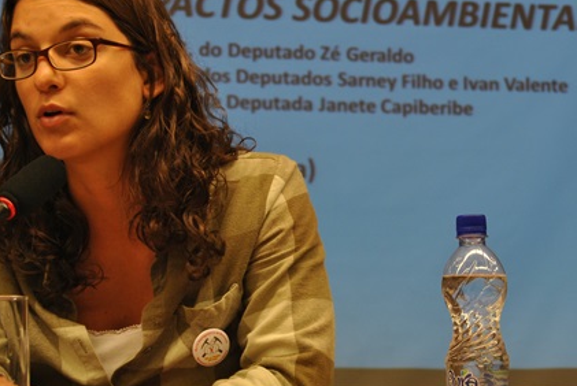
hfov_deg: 17.9
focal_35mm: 114
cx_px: 282
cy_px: 223
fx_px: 1830
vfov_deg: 12.1
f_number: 5.6
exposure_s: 1/30
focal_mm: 50
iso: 220
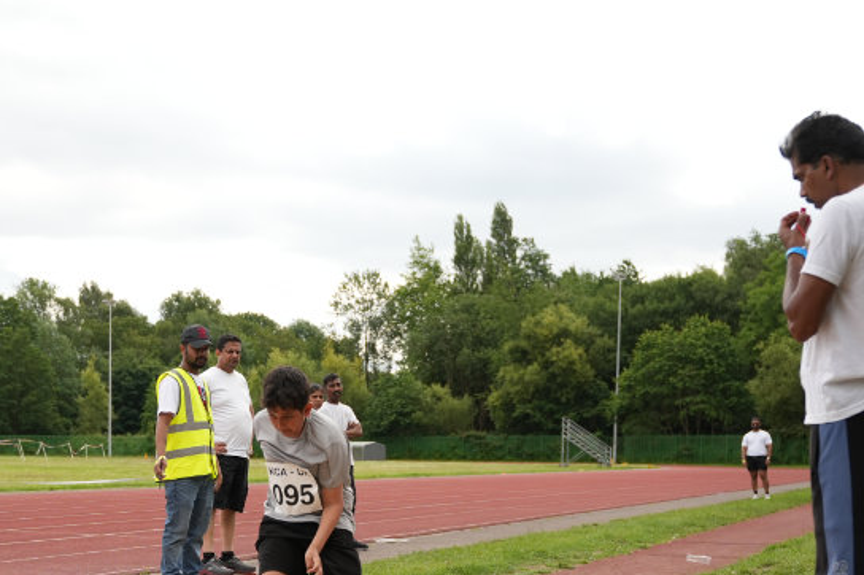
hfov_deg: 31.7
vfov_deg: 21.5
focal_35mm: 62
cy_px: 482
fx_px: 1487
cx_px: 202
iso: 250
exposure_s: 1/2000
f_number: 2.8
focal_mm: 33
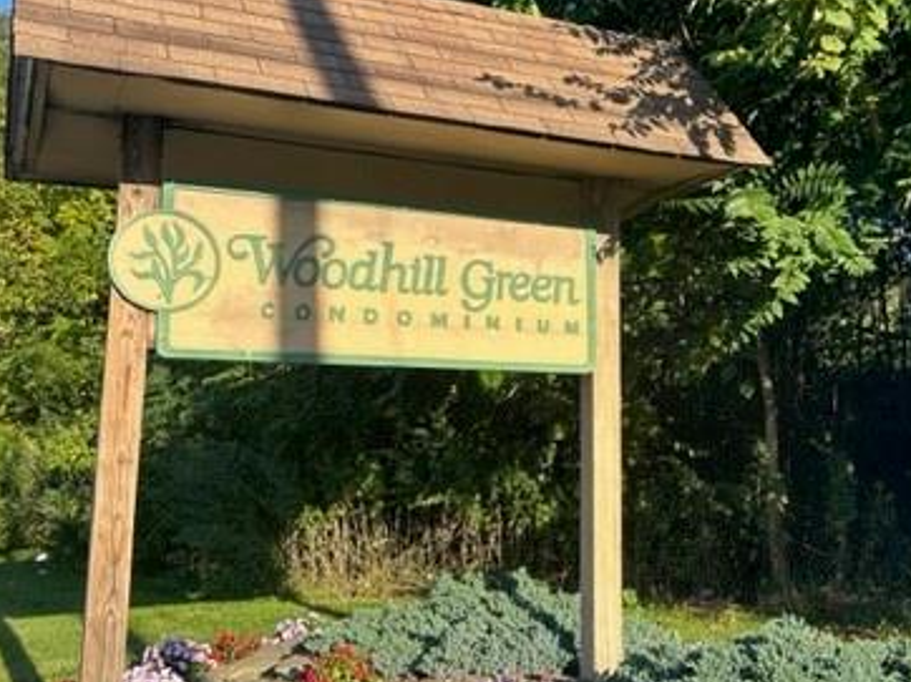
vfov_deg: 31.5
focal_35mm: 46
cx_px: 637
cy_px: 340
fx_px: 1210
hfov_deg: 40.5
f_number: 1.5
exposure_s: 1/1183
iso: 50
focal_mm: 5.7
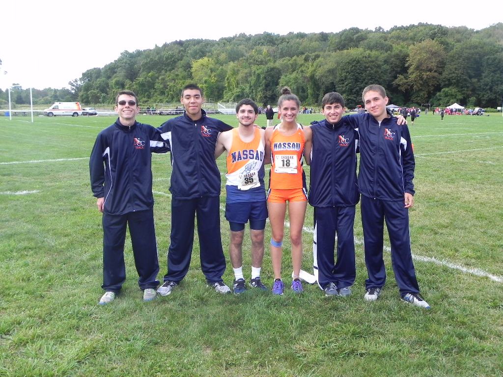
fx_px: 538
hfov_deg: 50.1
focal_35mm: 37
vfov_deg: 38.7
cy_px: 188
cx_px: 252
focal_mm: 6.6
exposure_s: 1/211
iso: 160
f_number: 5
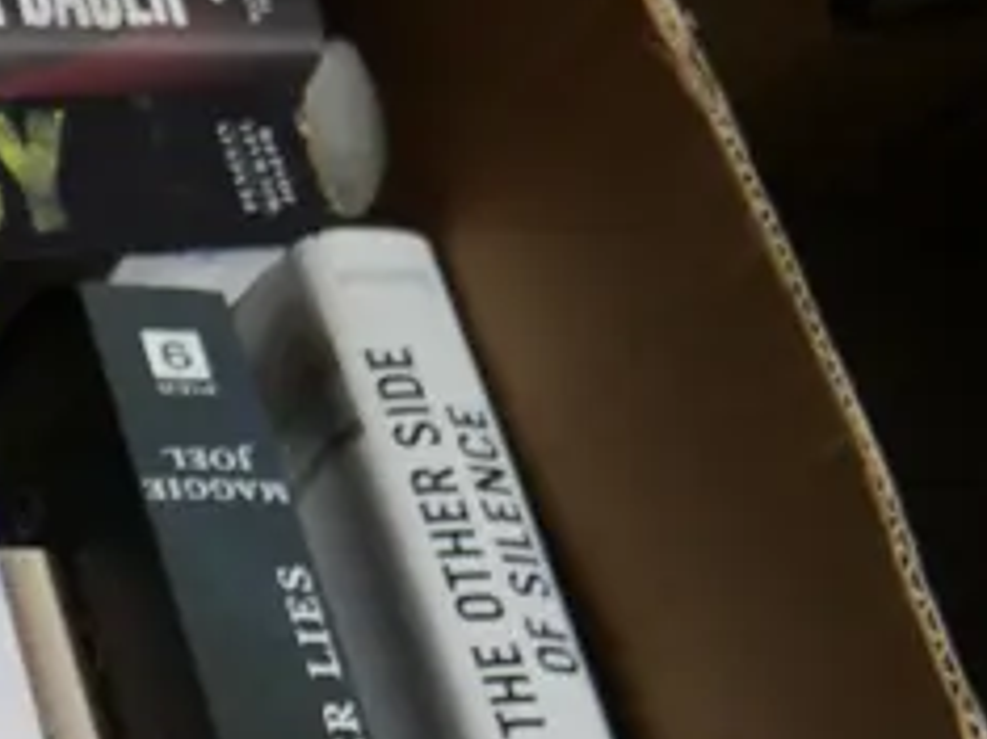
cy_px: 565
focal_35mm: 122
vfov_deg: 12.1
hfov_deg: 14.3
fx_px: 3477
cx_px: -769
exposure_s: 1/60
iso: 320
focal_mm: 14
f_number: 3.5
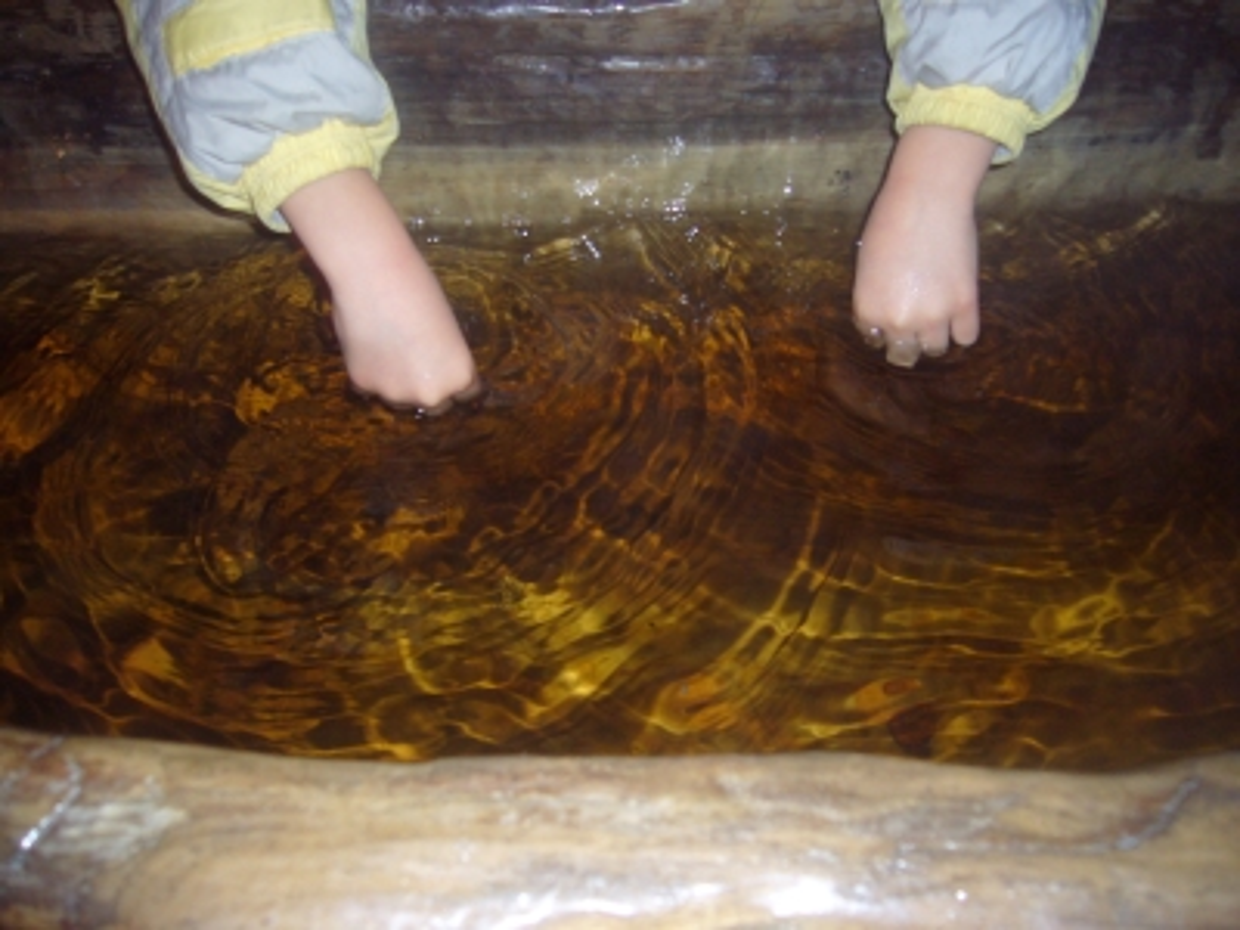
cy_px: 465
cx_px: 620
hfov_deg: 52.6
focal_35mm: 35
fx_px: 1254
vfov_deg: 40.7
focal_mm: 5.8
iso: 100
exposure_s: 1/8
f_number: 2.8
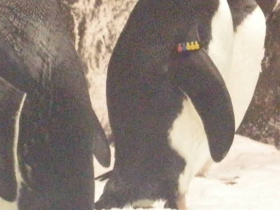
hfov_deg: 5.2
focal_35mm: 384
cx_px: 20
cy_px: 59
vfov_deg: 3.9
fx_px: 3104
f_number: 5.3
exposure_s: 1/72.4
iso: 1600
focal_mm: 26.3
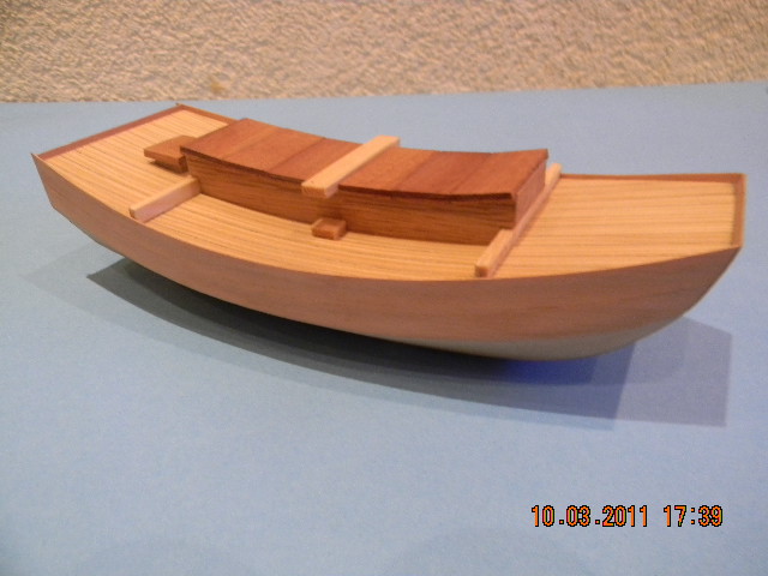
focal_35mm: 28
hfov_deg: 63.4
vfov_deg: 49.7
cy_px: 288
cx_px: 384
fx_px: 621
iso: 400
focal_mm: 5
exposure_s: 1/8.2
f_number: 3.5
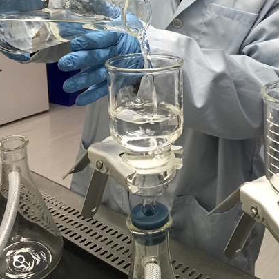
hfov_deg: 34.5
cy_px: 46
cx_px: 178
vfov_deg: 33.4
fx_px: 447
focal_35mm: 49
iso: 40
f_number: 2.2
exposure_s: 1/30
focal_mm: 2.87
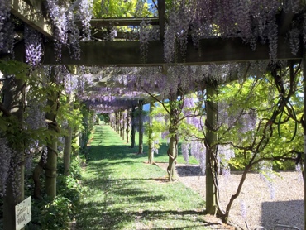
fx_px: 274
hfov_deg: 58.3
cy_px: 115
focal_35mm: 31
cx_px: 153
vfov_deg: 45.5
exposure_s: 1/369
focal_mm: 3.3
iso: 25
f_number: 2.4
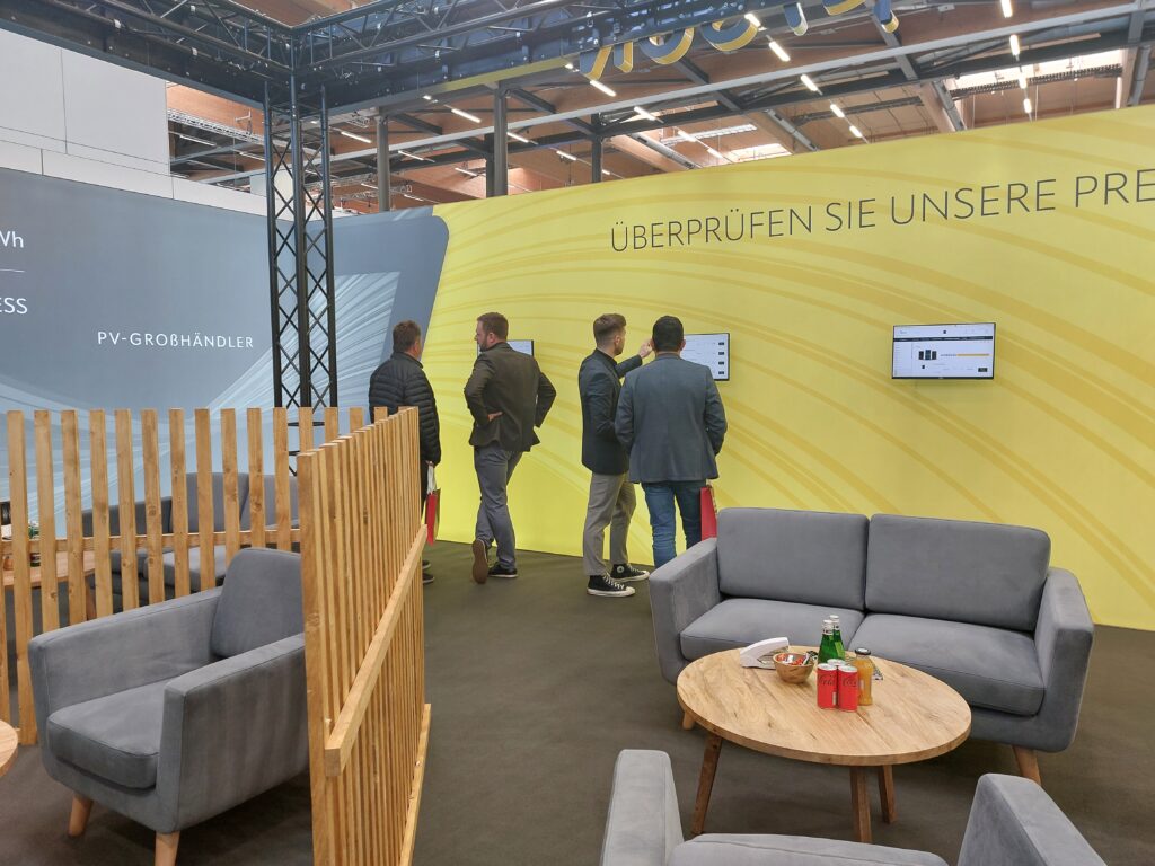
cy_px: 433
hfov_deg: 69.4
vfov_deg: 54.9
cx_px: 578
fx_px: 834
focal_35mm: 25
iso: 50
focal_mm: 5.23
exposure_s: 1/50
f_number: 1.8
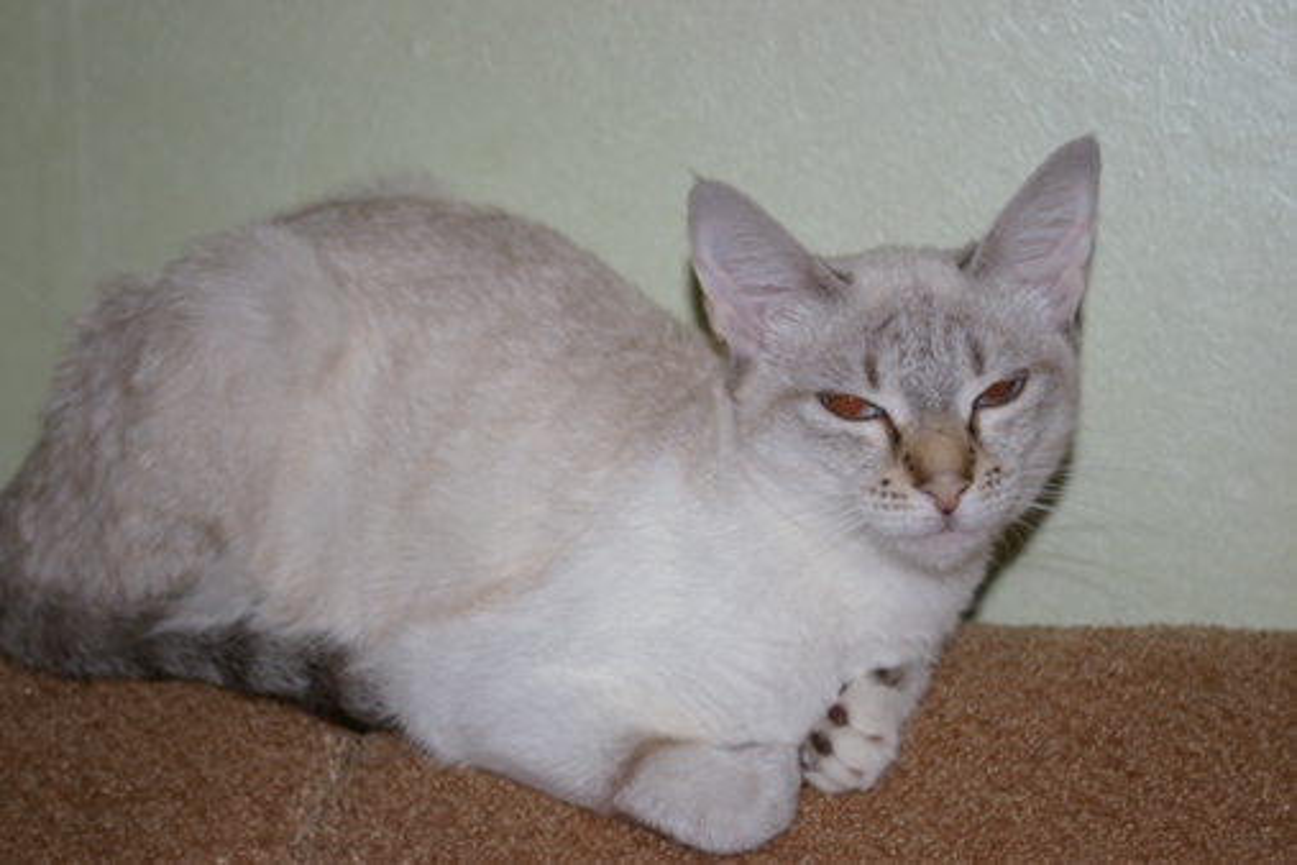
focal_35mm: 82
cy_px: 432
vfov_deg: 16.6
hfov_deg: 24.6
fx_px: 2972
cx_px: 648
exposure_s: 1/60
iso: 200
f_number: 5.6
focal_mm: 55
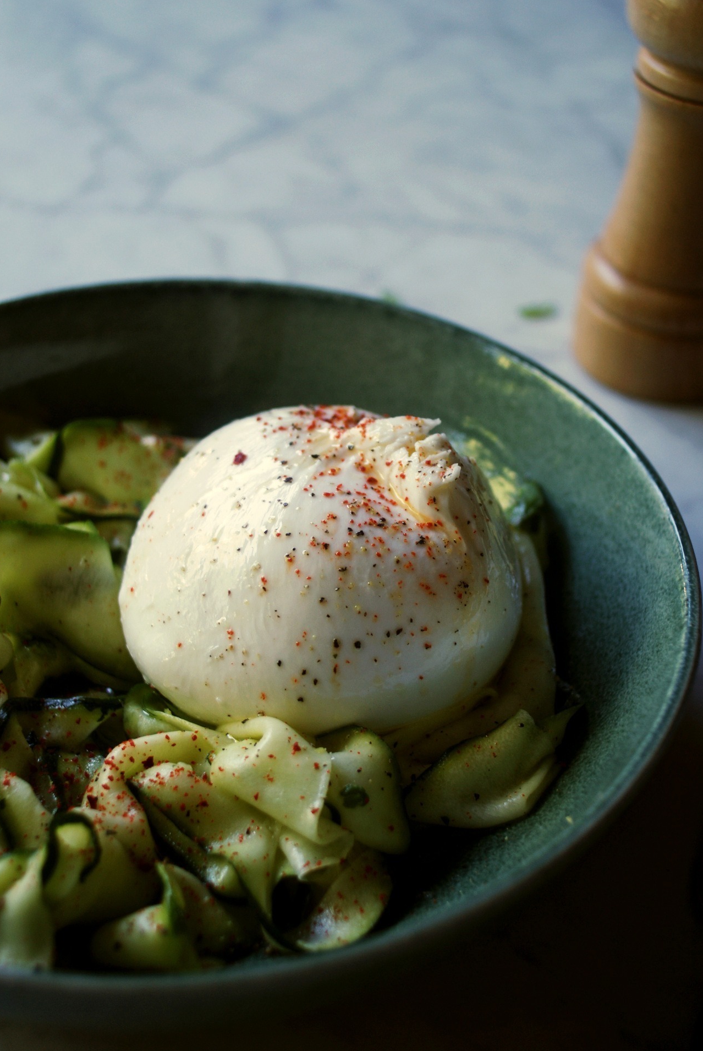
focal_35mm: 44
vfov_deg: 44.4
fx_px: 1285
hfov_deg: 30.6
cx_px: 353
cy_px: 505
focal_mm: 28
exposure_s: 1/50
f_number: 3.5
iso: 200
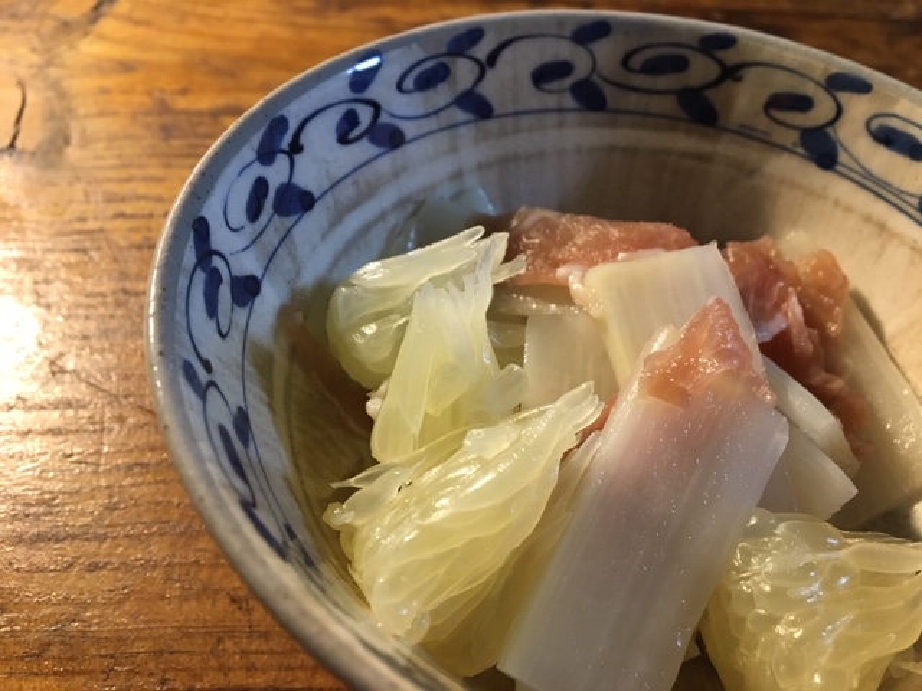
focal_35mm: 29
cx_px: 461
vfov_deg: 48.2
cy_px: 346
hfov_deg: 61.7
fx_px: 772
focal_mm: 4.15
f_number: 2.2
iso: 160
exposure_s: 1/30
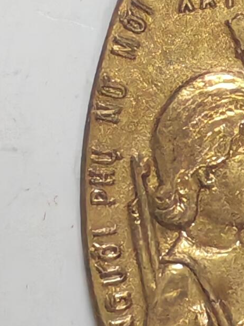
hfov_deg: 4.2
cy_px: 42
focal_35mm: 355
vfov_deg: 5.6
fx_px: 3339
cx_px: 277
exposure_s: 1/33
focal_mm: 5.52
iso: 800
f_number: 1.95
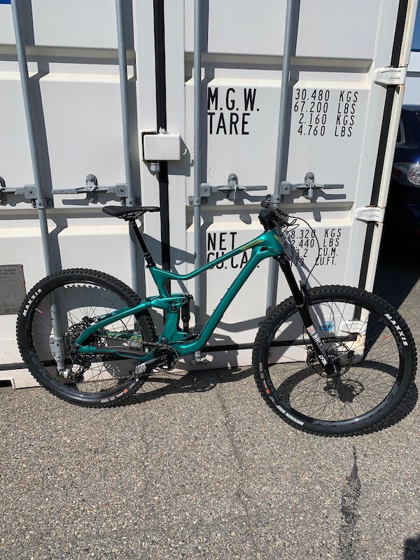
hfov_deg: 53.1
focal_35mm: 26
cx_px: 210
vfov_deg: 67.3
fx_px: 421
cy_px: 280
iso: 25
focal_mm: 4.25
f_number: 1.8
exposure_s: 1/4902
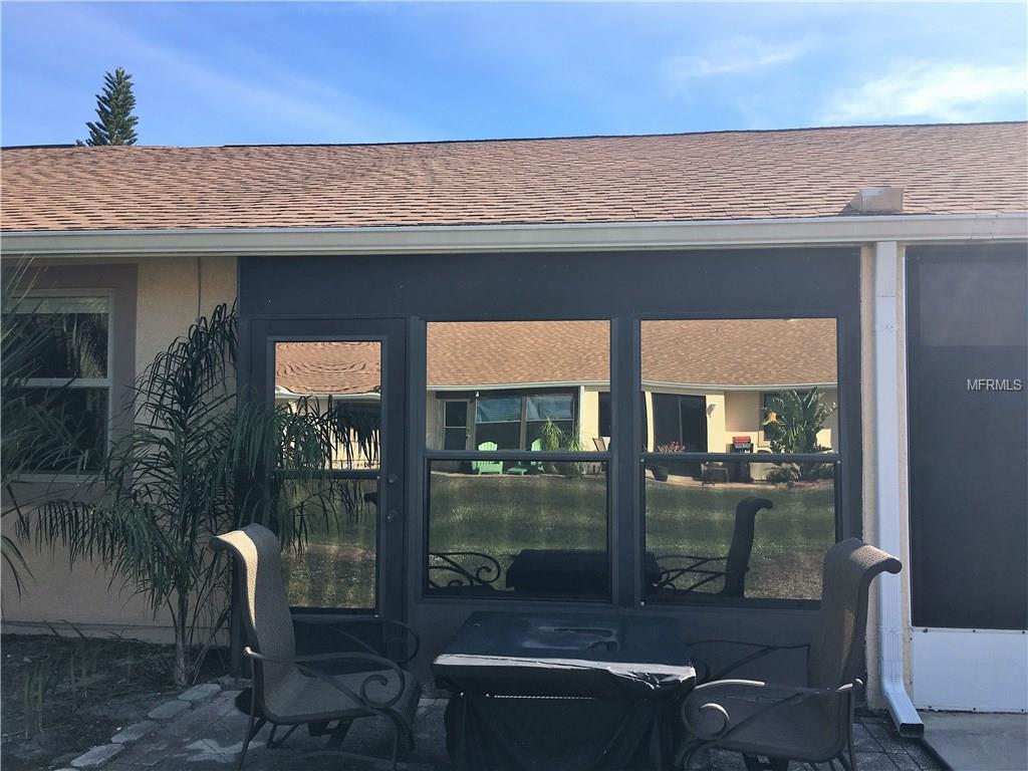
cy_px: 386
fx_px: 861
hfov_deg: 61.7
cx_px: 514
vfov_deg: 48.2
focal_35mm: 29
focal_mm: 4.15
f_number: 2.2
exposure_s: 1/894
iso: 25
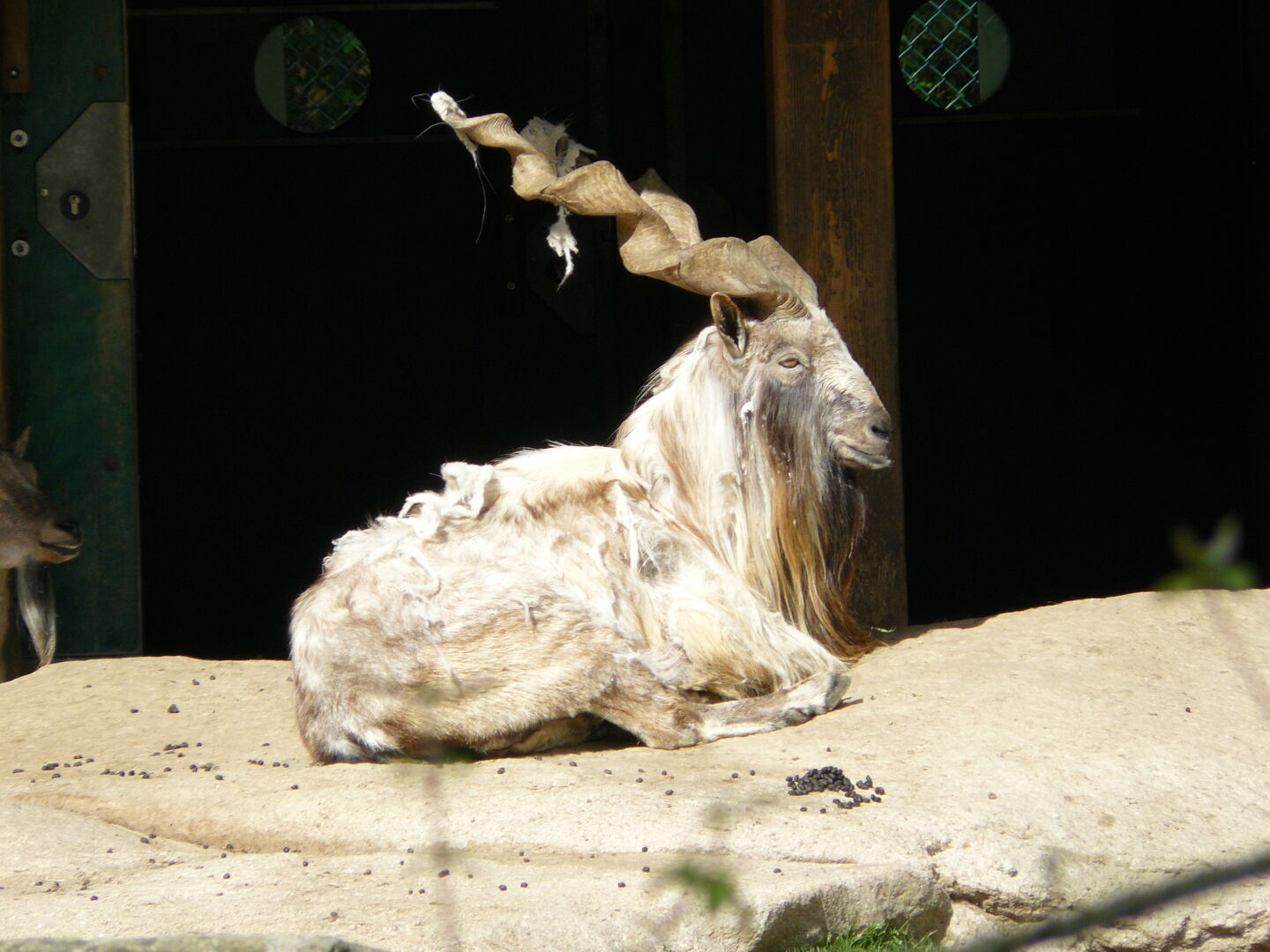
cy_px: 476
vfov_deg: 3.4
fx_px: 15849
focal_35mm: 432
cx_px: 635
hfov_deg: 4.6
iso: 100
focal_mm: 72
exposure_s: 1/200
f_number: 6.3
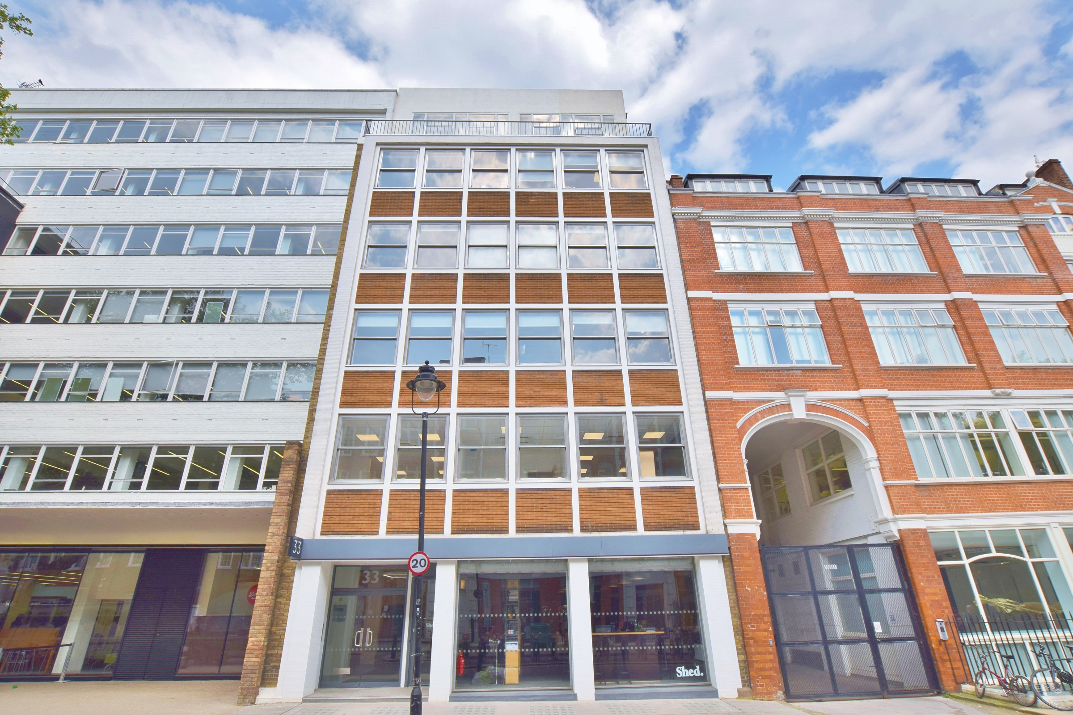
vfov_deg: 69.7
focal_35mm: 17
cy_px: 358
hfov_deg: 92.4
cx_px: 536
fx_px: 514
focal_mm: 11.5
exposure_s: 1/320
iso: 200
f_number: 9
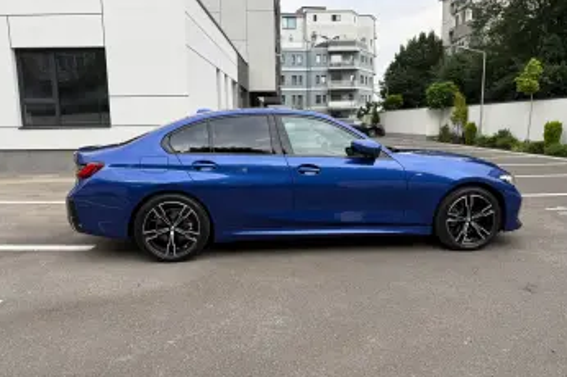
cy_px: 182
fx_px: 409
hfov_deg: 69.4
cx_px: 282
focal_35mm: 26
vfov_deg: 49.5
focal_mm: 6.76
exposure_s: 1/796
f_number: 1.78
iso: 80
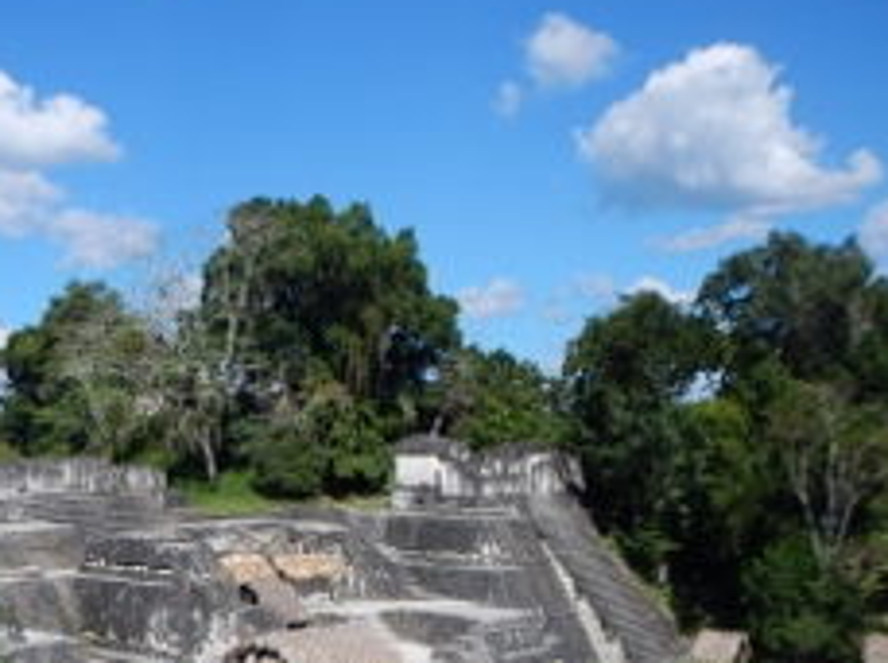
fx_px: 1255
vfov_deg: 28.8
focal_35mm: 49
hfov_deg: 37.2
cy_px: 558
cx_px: 147
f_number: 3.9
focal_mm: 5
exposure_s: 1/1250
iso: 125
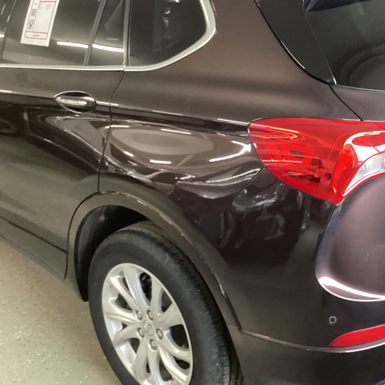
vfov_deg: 39.1
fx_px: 541
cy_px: 167
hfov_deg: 38.8
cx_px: 248
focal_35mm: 43
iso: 400
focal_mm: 3.3
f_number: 2.4
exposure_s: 1/30
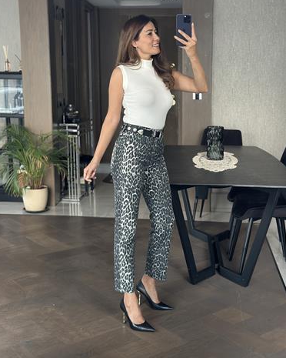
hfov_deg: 29.7
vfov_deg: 36.6
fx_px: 540
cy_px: 166
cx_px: 141
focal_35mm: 51
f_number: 1.78
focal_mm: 6.86
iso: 320
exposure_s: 1/55
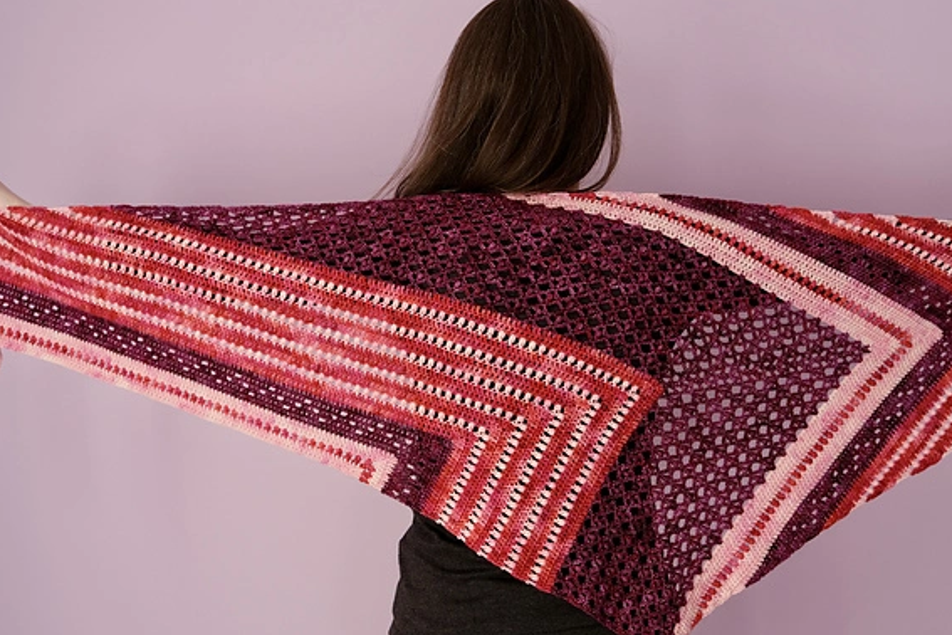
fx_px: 1163
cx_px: 520
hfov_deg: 44.5
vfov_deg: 30.5
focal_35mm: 44
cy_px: 330
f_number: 4
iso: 500
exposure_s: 1/100
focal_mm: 26
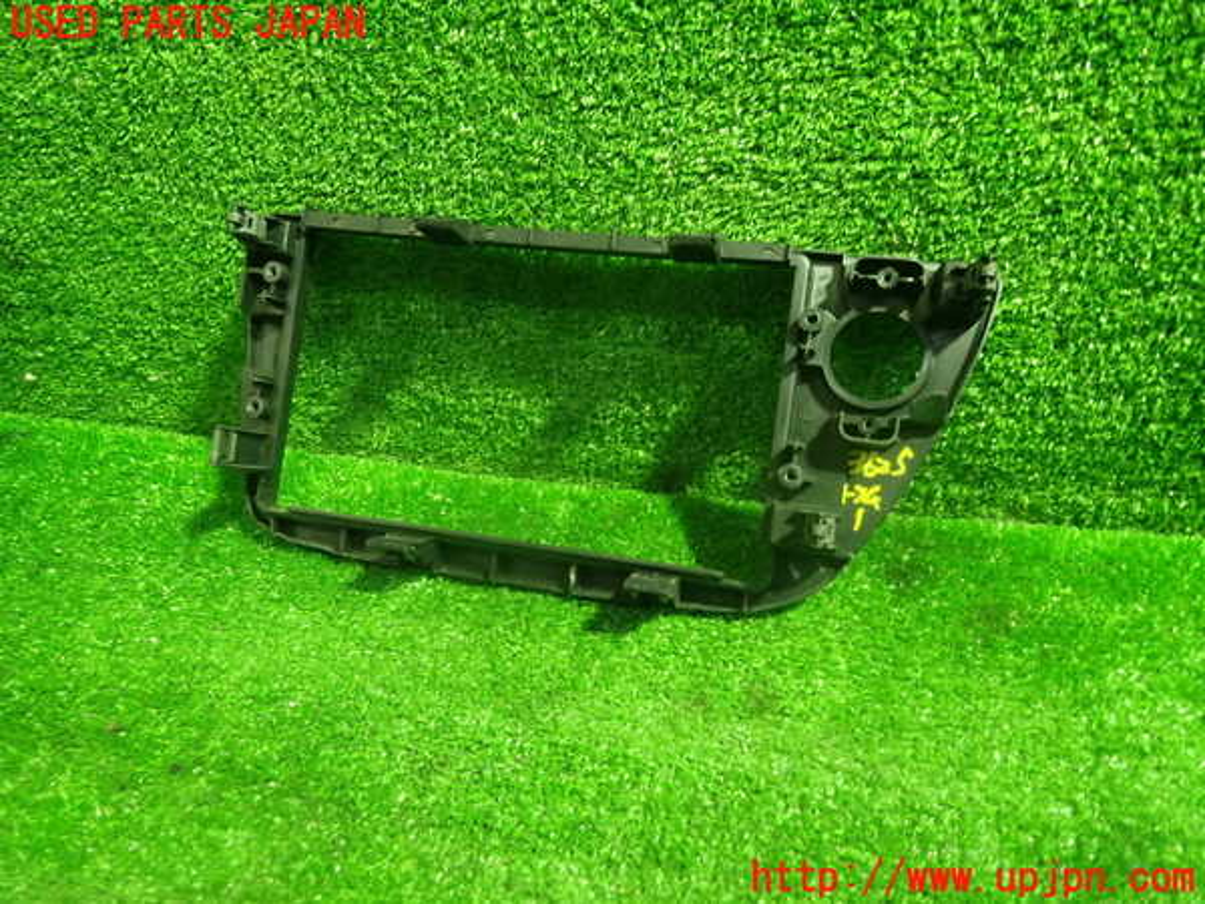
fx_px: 870
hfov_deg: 69.4
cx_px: 602
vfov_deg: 54.9
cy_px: 452
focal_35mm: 25
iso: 640
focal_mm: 4.5
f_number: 2
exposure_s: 1/30
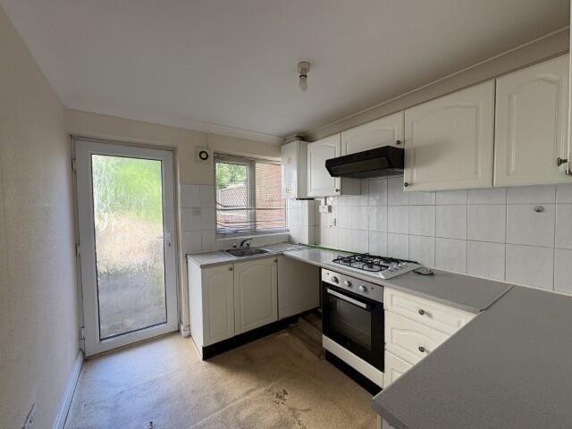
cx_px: 286
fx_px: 231
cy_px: 214
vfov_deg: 85.7
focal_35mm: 14
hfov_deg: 102.1
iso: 80
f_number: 2.2
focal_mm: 2.22
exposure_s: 1/99
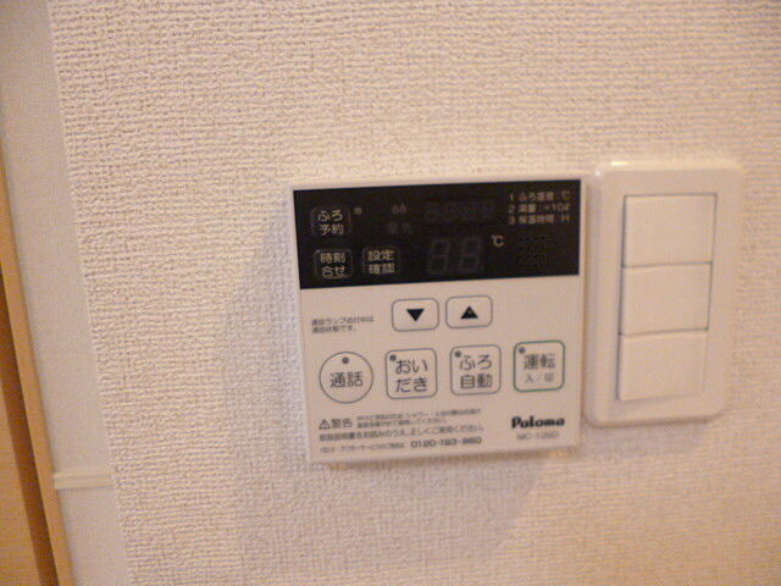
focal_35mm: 24
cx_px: 390
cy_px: 293
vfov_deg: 56.8
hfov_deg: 71.6
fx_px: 541
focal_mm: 4.3
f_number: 2.5
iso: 800
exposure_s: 1/100
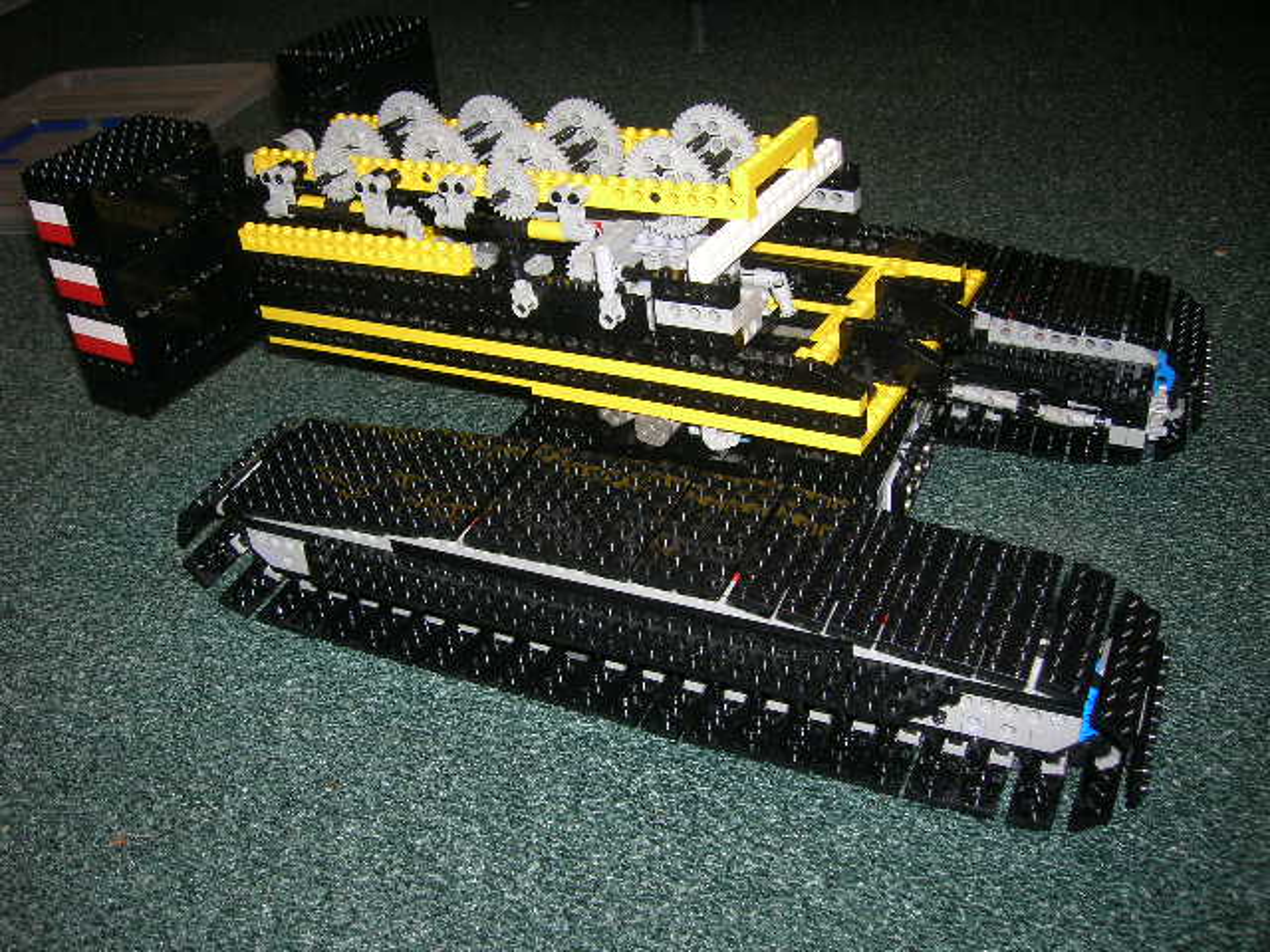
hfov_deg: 54.0
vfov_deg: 41.8
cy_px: 476
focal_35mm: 34
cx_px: 635
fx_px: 1247
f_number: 2.9
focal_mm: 5.7
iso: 50
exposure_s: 1/60.1
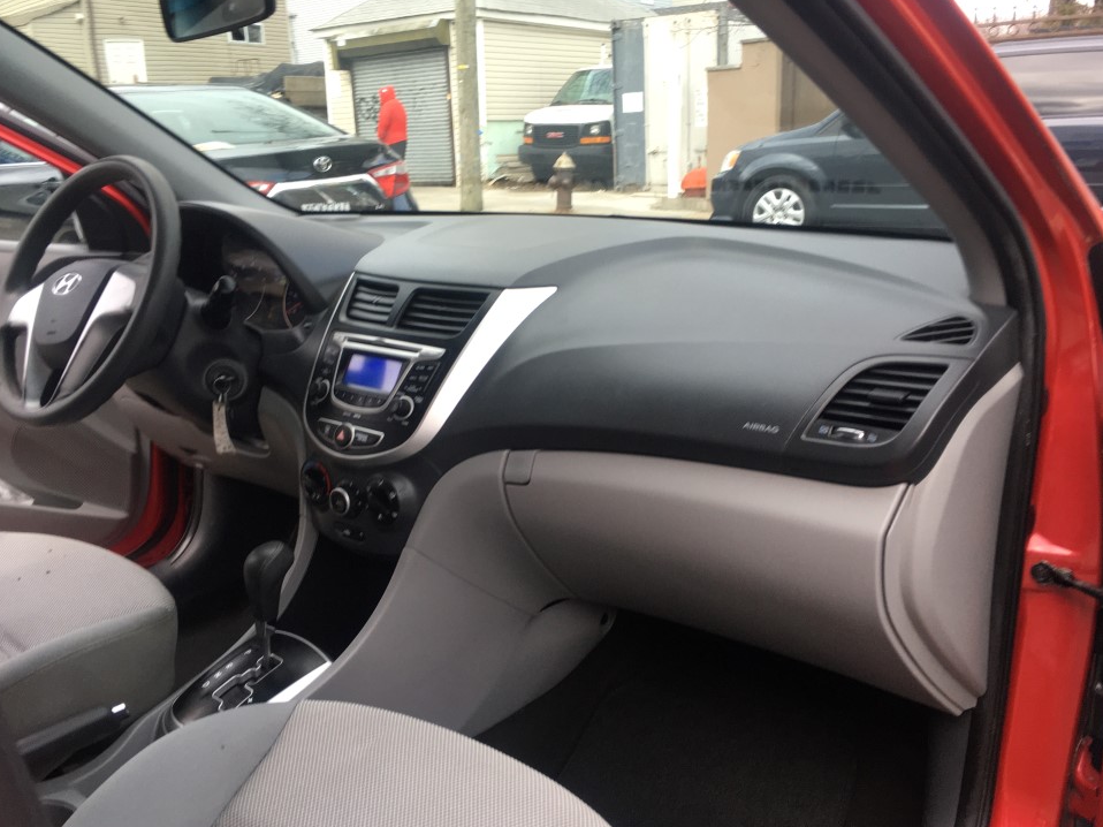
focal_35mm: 31
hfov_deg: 58.3
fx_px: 988
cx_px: 525
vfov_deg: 45.4
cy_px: 431
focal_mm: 4.15
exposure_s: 1/120
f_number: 2.2
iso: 40
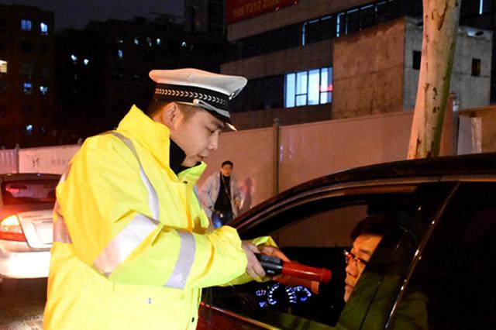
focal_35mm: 33
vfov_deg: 39.9
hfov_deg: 57.2
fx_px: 454
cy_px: 165
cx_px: 248
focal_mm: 22
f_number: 3.5
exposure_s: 1/125
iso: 20000
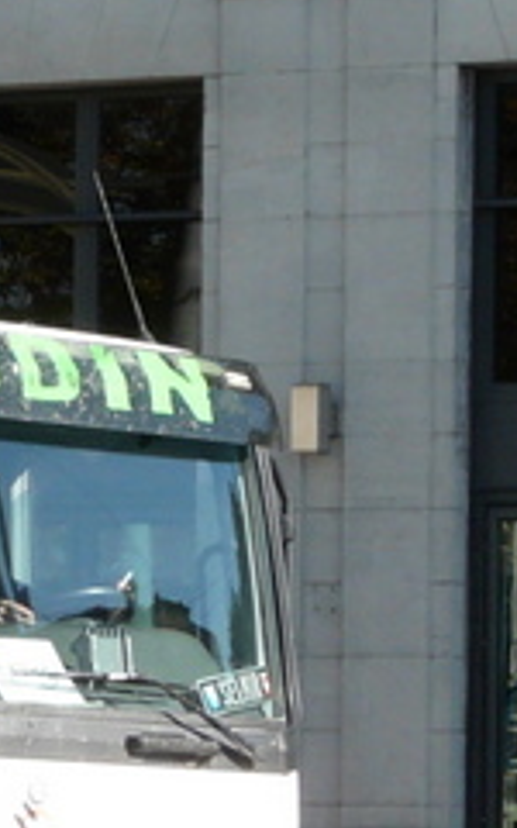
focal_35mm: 314
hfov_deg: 4.1
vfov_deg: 6.7
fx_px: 7079
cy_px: 690
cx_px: -748
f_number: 5
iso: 100
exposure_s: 1/250
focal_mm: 11.7
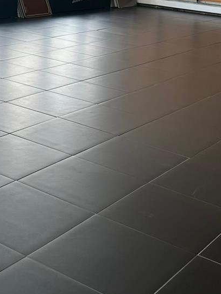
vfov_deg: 27.1
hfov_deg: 21.4
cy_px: 7
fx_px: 578
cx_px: 47
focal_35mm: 68
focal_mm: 6.86
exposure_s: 1/150
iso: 64
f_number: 1.78
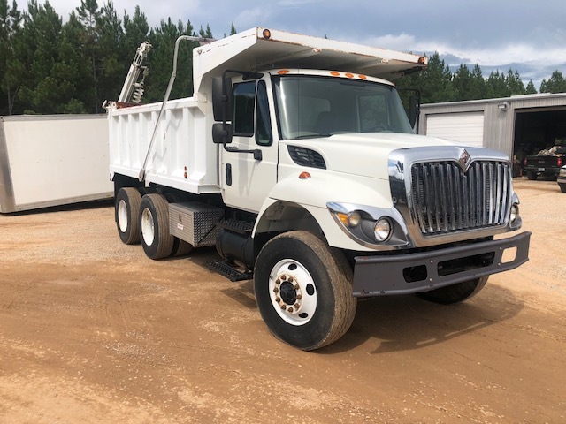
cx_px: 283
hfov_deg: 63.4
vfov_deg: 49.7
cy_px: 212
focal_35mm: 28
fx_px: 458
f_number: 1.8
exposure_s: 1/2000
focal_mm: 3.99
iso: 20
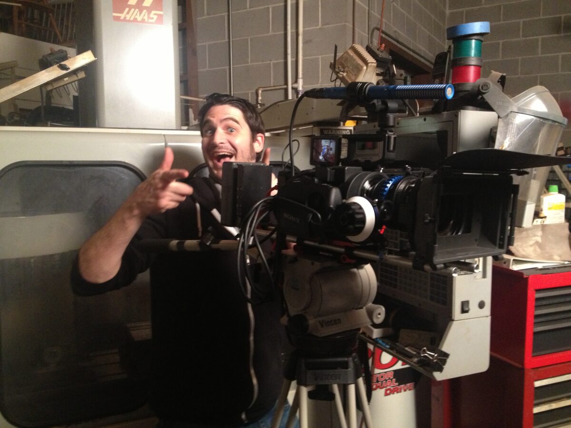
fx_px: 577
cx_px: 286
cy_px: 214
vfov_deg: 40.7
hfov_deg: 52.6
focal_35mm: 35
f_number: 2.4
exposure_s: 1/20
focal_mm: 4.28
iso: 400
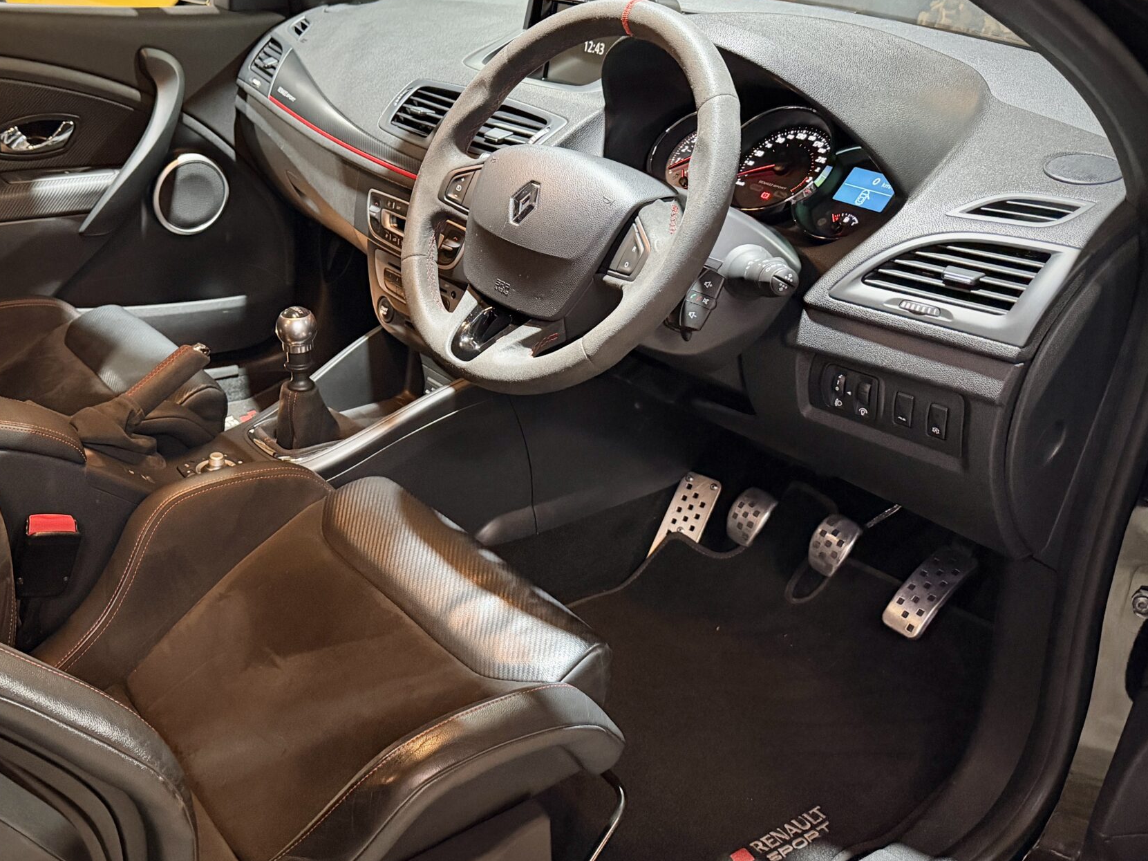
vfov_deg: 38.6
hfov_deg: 48.1
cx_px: 278
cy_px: 380
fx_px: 1227
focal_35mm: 37
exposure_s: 1/33
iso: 1000
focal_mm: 6.76
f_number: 1.78
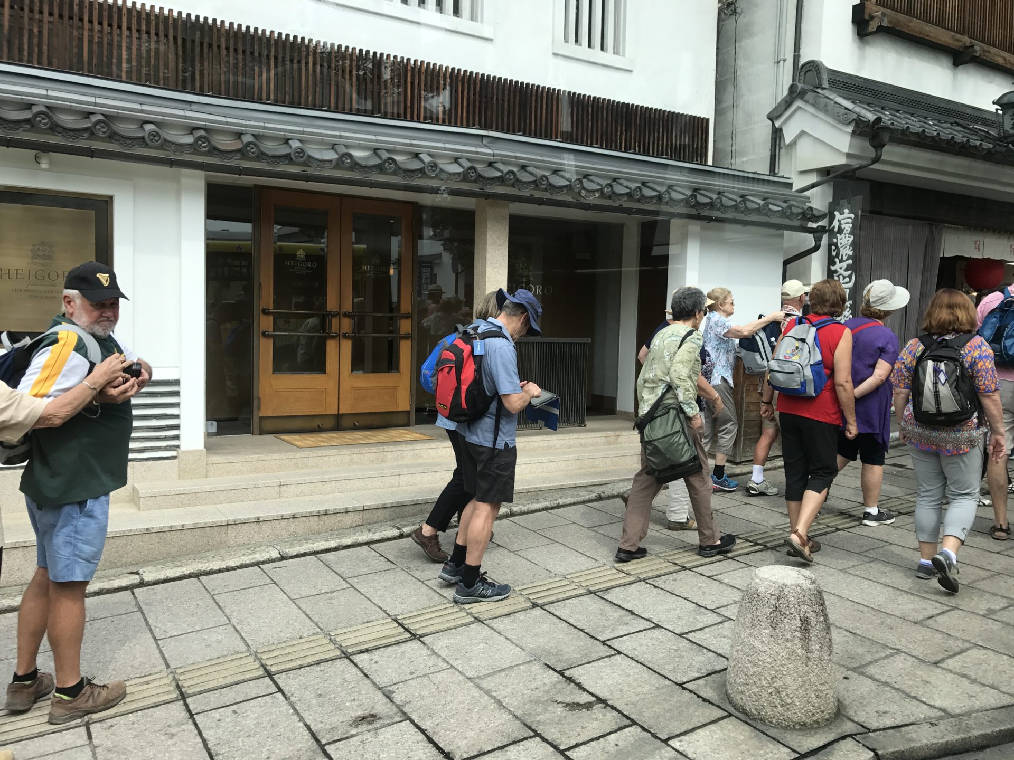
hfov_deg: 63.4
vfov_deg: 49.7
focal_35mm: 28
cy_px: 380
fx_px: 820
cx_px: 507
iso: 20
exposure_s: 1/847
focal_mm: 3.99
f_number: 1.8
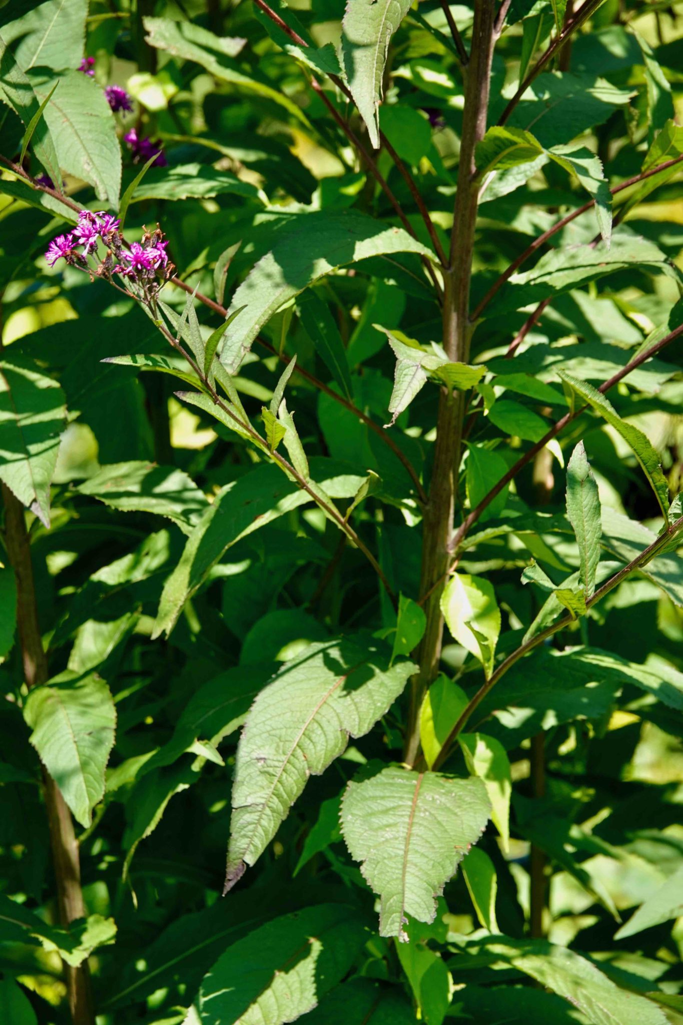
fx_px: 6290
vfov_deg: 9.3
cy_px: 512
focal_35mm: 221
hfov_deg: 6.2
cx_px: 342
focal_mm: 81.1
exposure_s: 1/250
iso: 125
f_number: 4
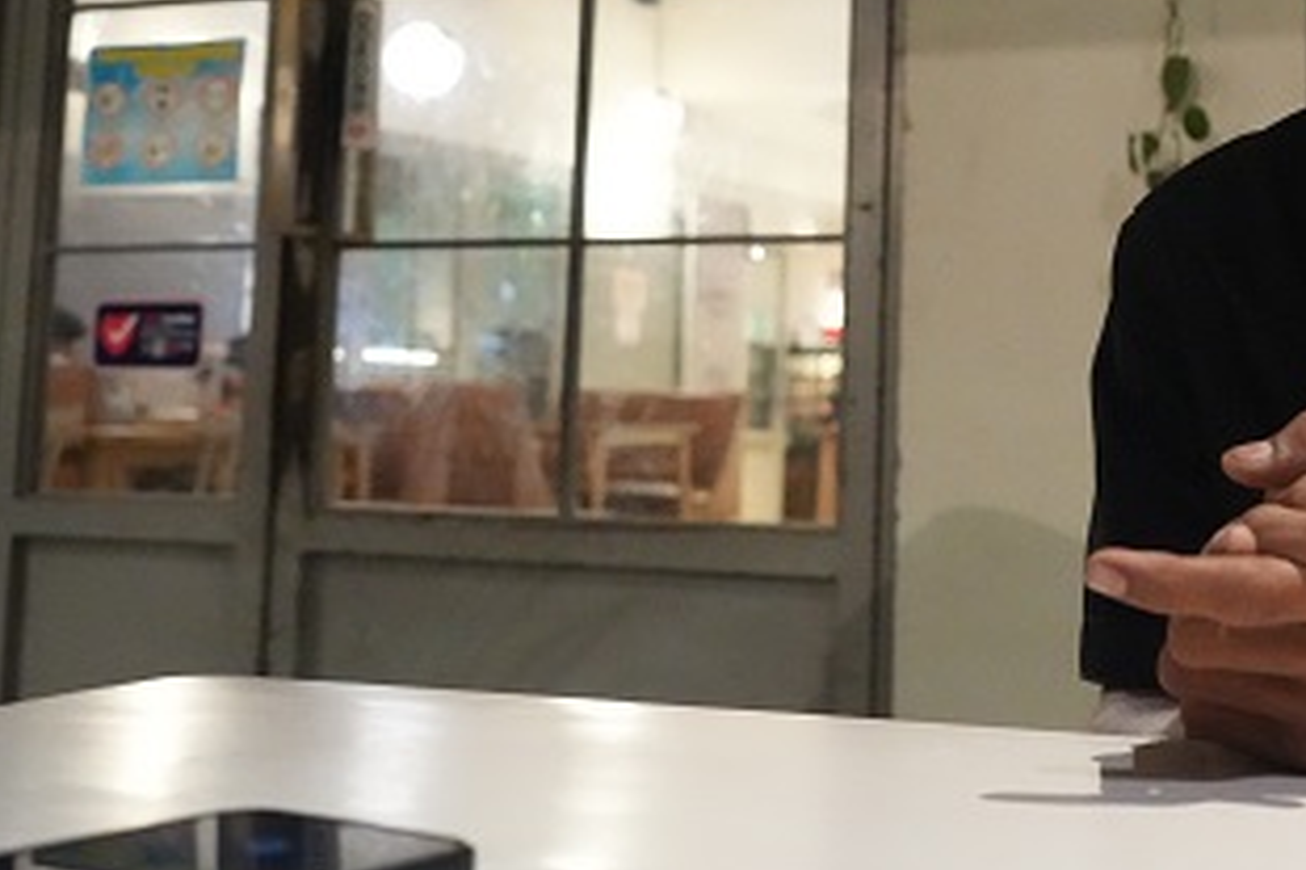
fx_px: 2030
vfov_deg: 23.8
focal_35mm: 56
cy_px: 185
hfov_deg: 34.4
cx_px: 1071
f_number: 5
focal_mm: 29
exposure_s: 1/80
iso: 16000
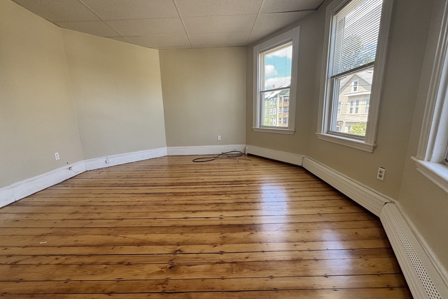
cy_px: 153
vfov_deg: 77.3
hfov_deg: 100.4
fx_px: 187
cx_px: 219
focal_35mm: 15
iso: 80
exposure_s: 1/99
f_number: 2.2
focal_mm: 2.22
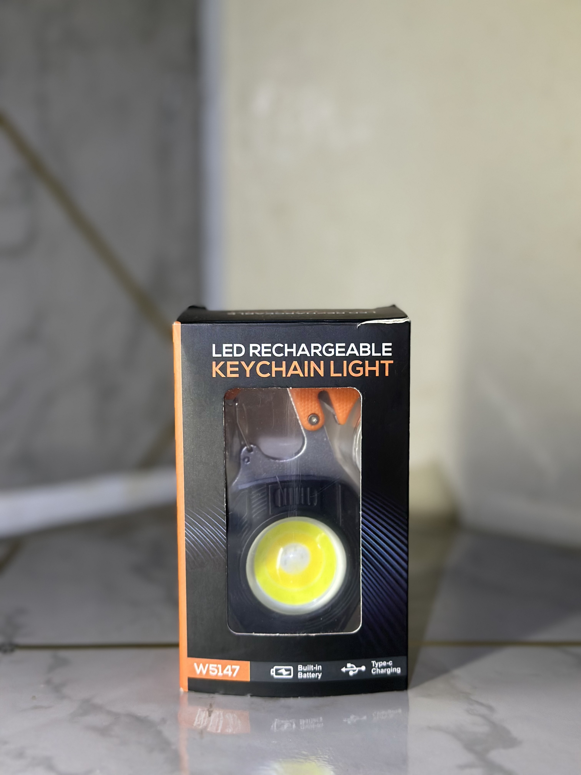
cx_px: 290
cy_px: 388
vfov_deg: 39.7
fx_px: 1074
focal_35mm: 48
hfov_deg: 30.3
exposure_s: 1/60
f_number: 1.78
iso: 320
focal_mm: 6.86
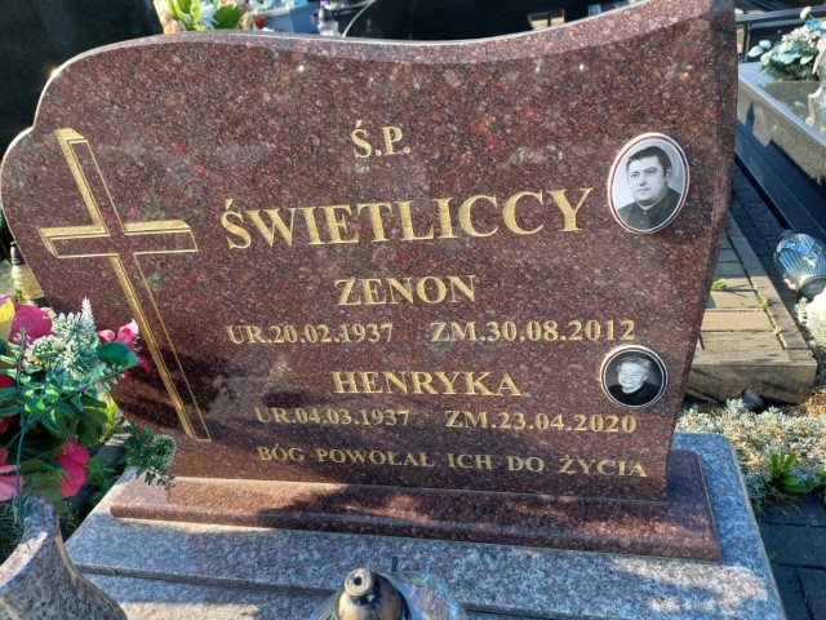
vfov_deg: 54.9
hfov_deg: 69.4
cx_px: 413
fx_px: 597
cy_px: 310
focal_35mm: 25
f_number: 1.8
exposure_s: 1/543
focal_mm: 5.23
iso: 40
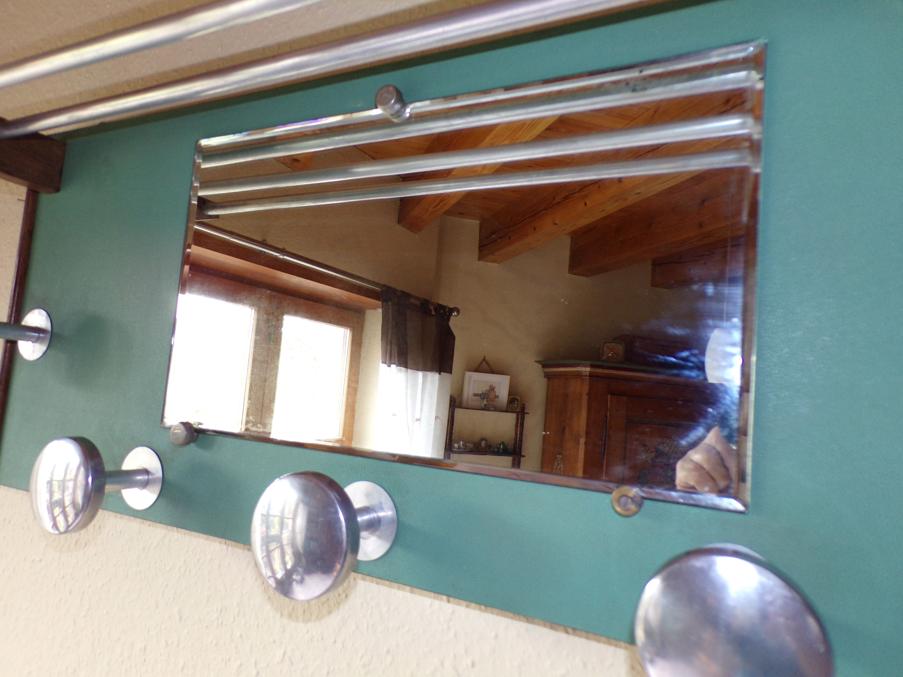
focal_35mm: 24
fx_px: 626
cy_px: 338
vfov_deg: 56.8
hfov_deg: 71.6
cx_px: 452
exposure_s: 1/34
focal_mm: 4.3
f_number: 3
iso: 148
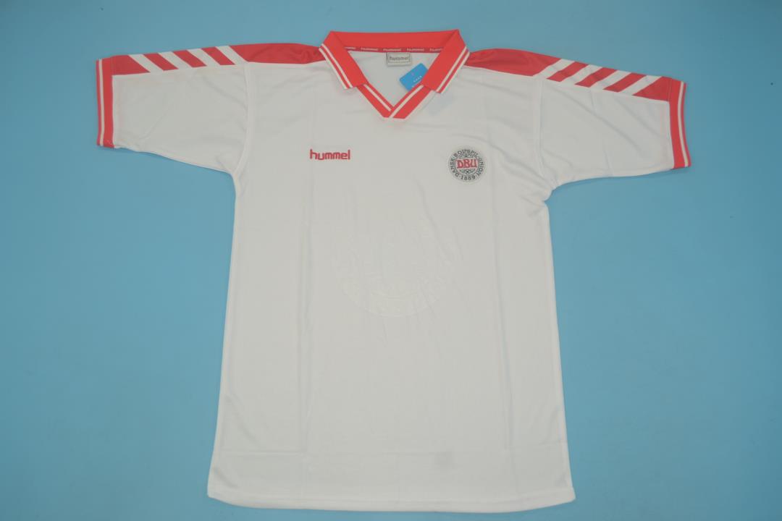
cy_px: 260
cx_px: 391
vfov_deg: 43.6
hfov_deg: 61.9
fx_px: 652
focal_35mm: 30
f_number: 5
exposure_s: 1/200
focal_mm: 20
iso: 200
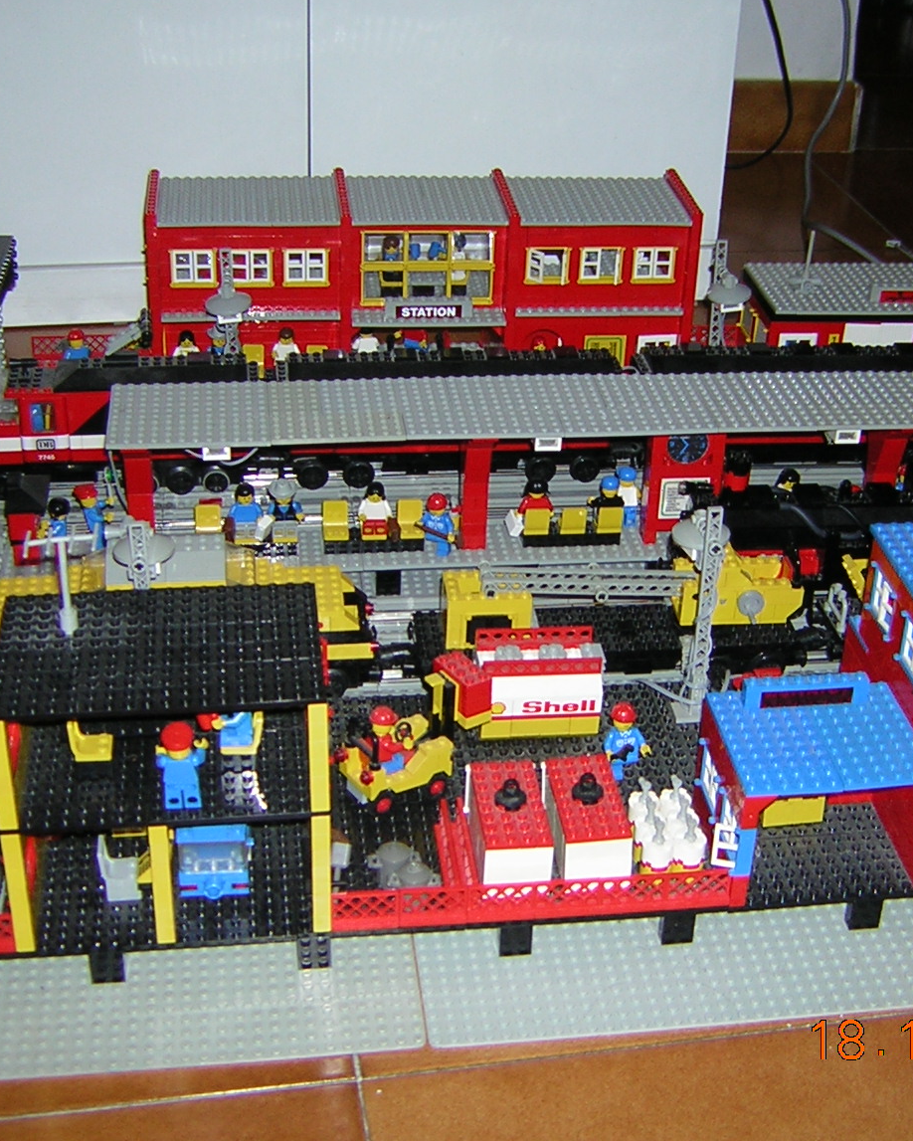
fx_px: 1655
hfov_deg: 30.7
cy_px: 568
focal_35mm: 49
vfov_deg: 38.0
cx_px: 578
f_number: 2.6
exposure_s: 1/60.1
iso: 50
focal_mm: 4.7
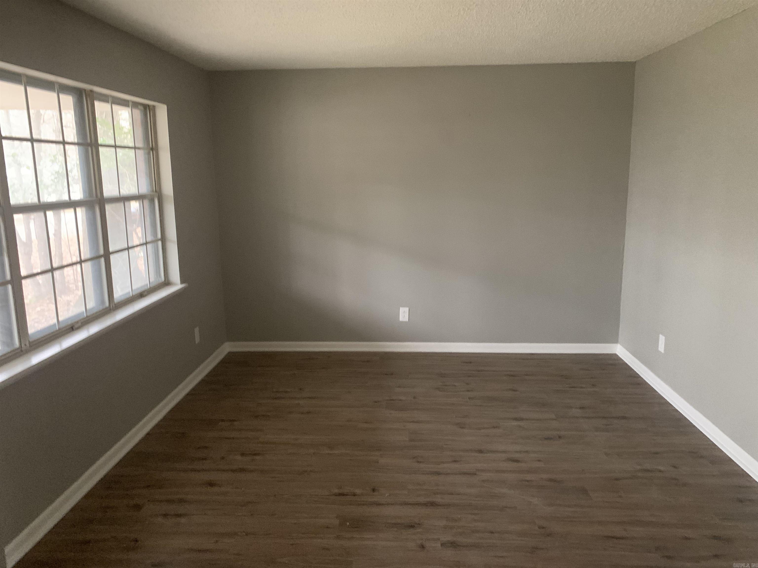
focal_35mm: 26
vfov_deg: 53.1
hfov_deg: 67.3
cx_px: 379
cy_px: 284
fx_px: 569
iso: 500
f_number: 1.8
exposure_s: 1/30
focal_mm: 4.25
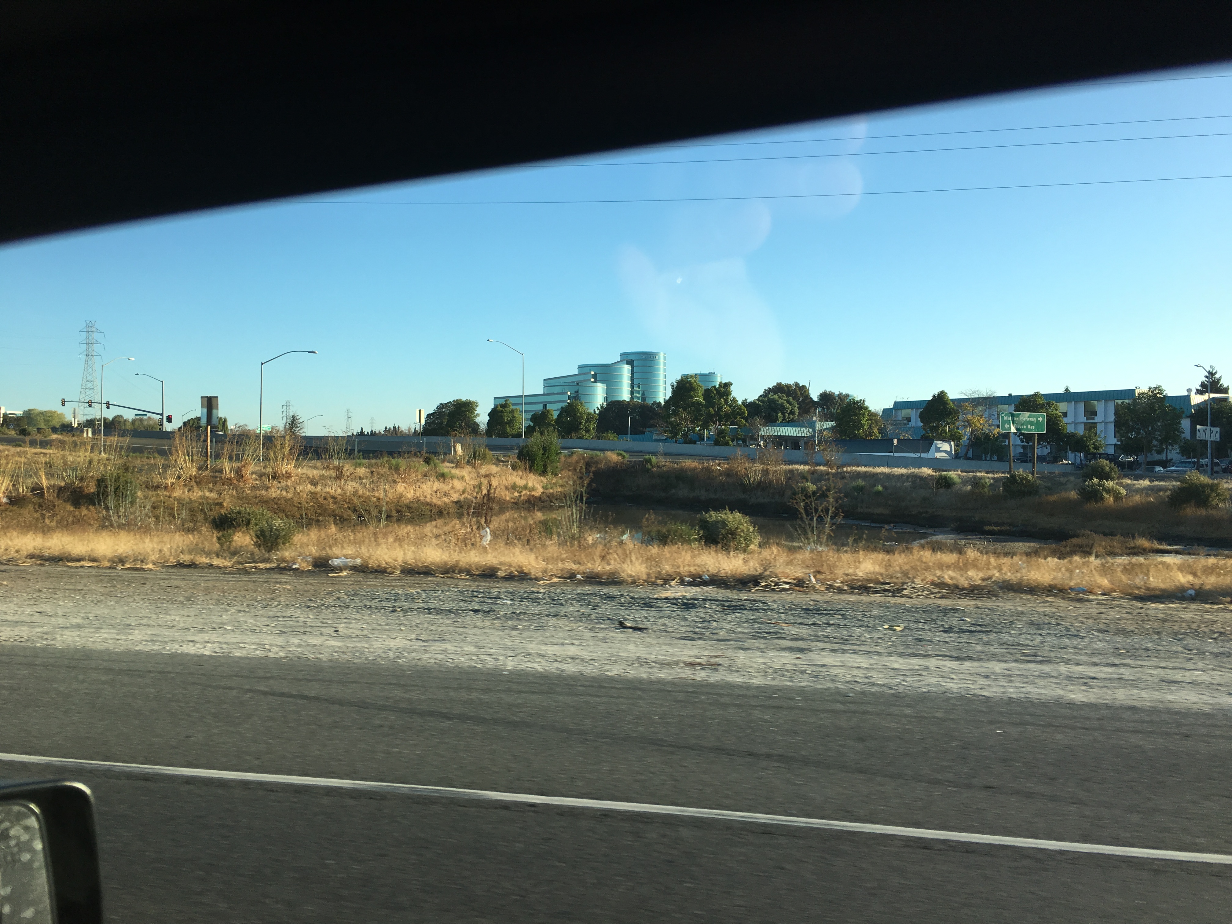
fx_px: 1032
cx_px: 616
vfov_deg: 48.2
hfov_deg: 61.7
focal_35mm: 29
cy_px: 462
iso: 25
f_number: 2.2
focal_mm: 4.15
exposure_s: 1/810
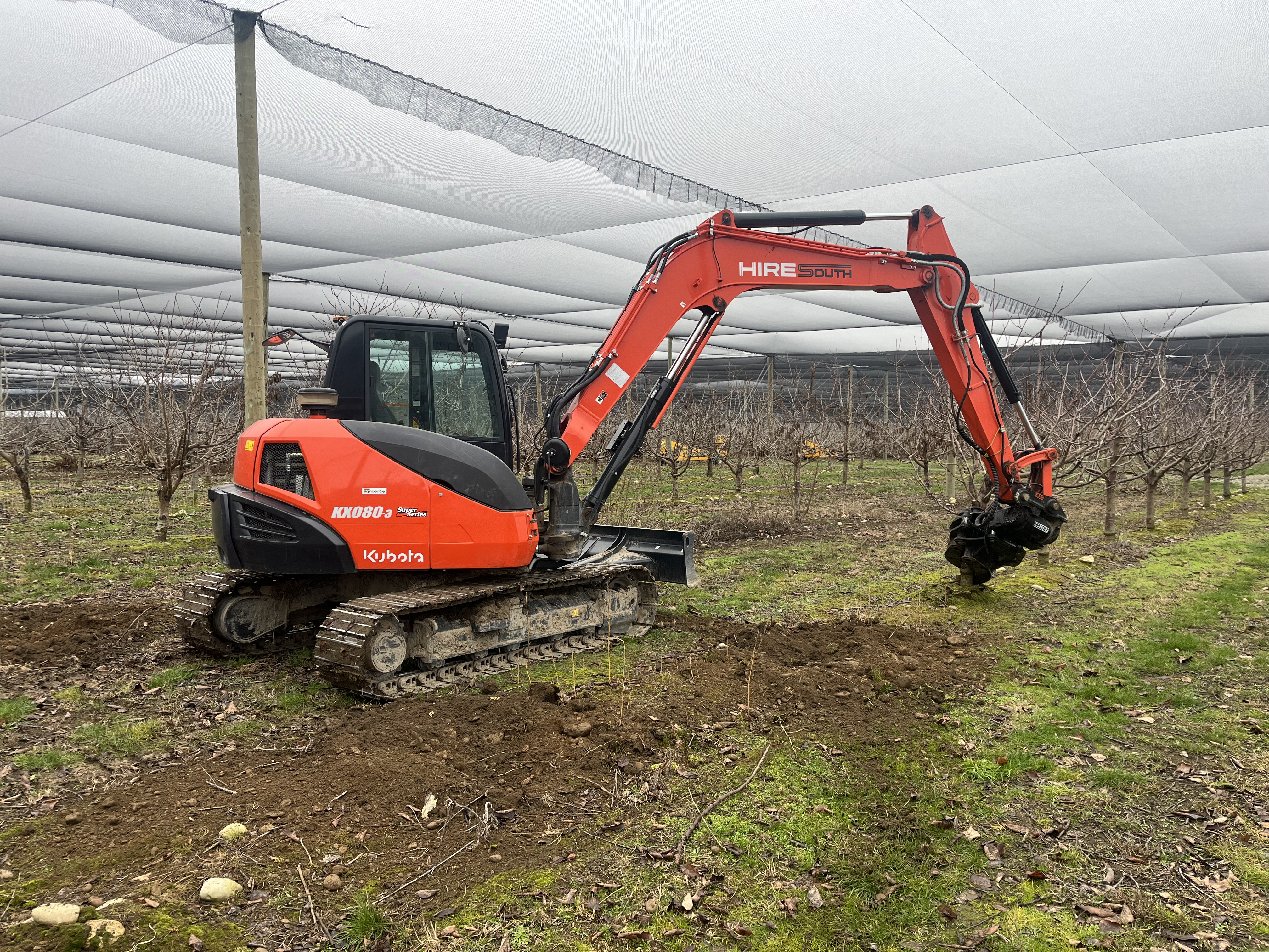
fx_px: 953
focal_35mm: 26
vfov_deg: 53.1
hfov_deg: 67.3
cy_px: 476
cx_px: 634
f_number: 1.6
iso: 50
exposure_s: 1/433
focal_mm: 5.1
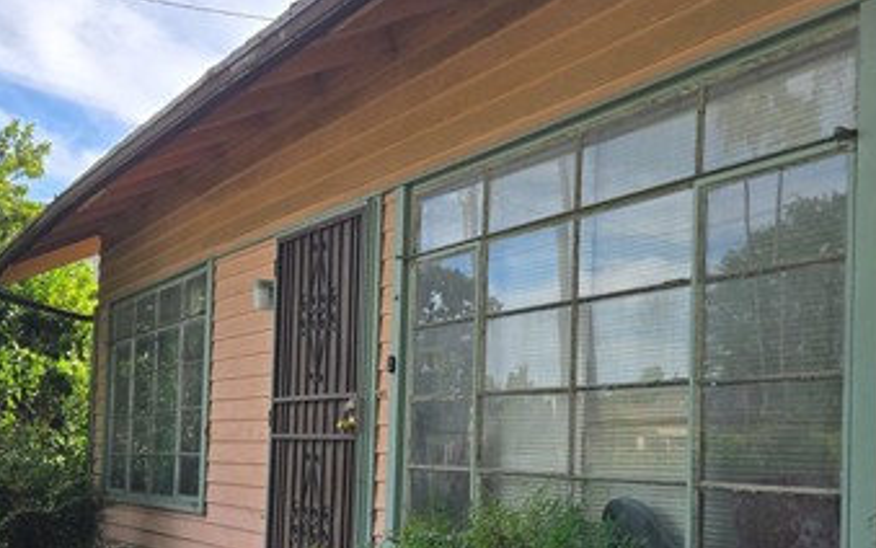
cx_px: 447
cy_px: 403
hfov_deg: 43.5
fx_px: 1098
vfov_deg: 27.7
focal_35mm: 46
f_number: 1.8
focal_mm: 5.4
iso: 80
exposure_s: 1/2921
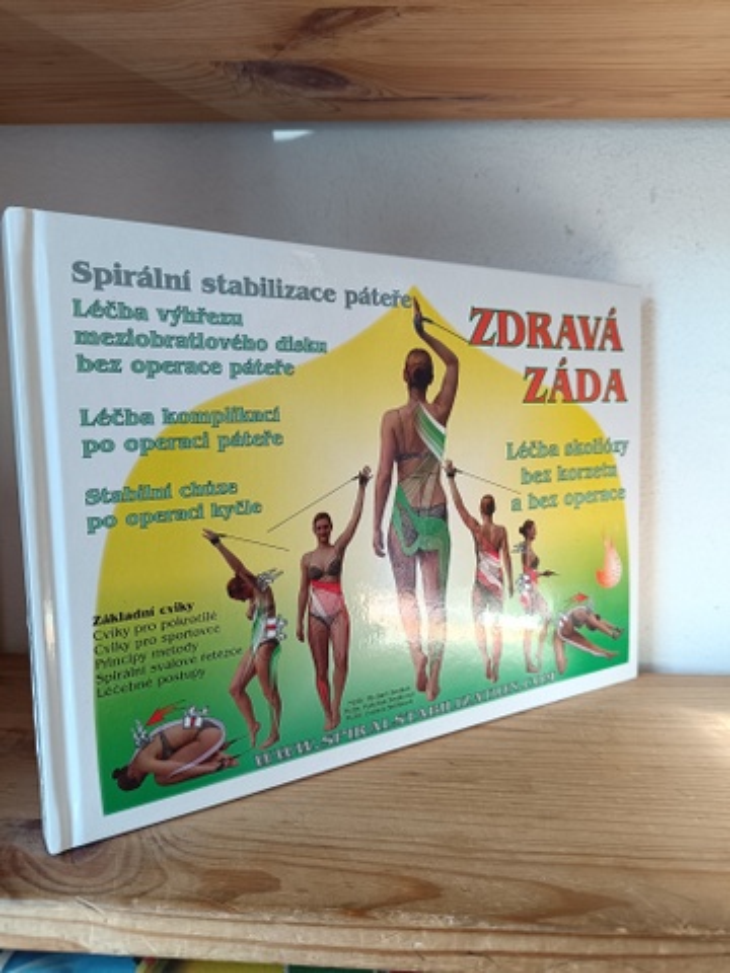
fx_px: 675
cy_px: 486
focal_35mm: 24
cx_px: 365
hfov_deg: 56.8
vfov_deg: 71.6
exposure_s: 1/101
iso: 248
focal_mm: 5.59
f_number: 1.88
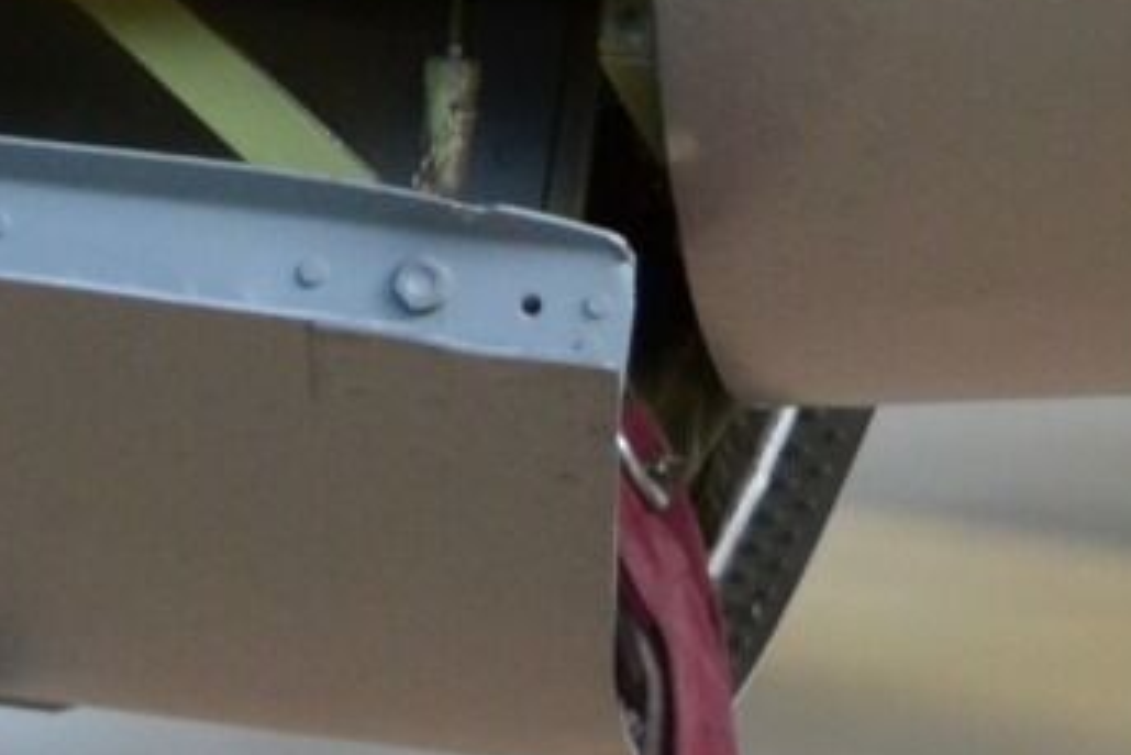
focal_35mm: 627
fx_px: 19706
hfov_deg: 3.3
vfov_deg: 2.2
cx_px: -462
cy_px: -226
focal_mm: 70
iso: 800
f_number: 4.5
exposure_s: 1/60
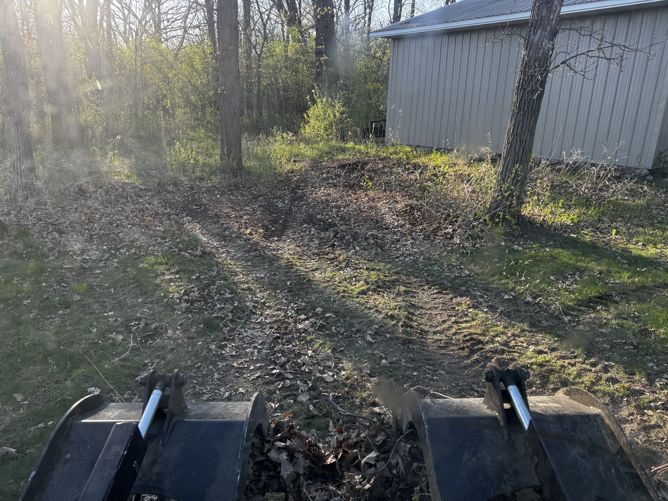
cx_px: 334
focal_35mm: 24
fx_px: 463
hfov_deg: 71.6
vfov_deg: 56.8
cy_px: 250
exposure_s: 1/194
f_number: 1.78
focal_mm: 6.76
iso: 64
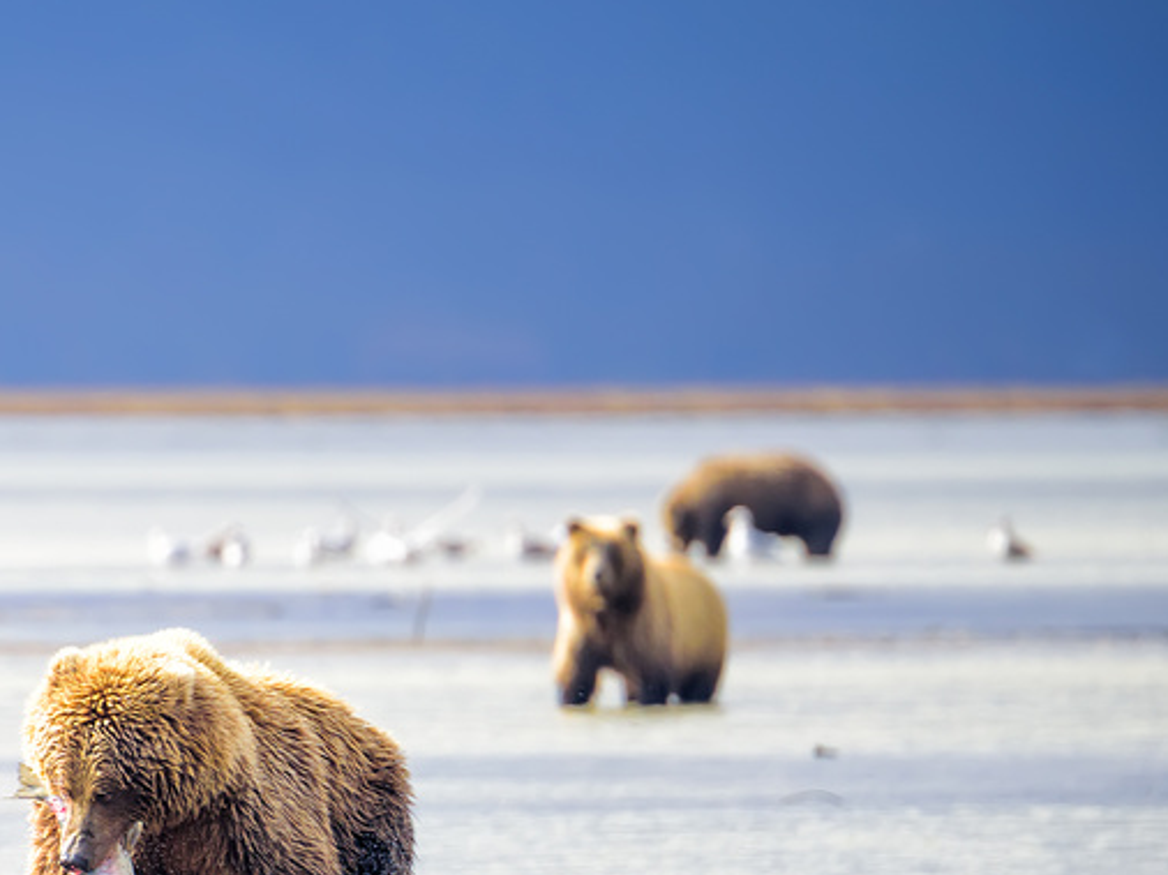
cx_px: 46
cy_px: 739
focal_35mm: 761
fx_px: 25665
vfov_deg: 2.0
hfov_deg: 2.6
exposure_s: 1/800
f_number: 6.3
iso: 400
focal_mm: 400
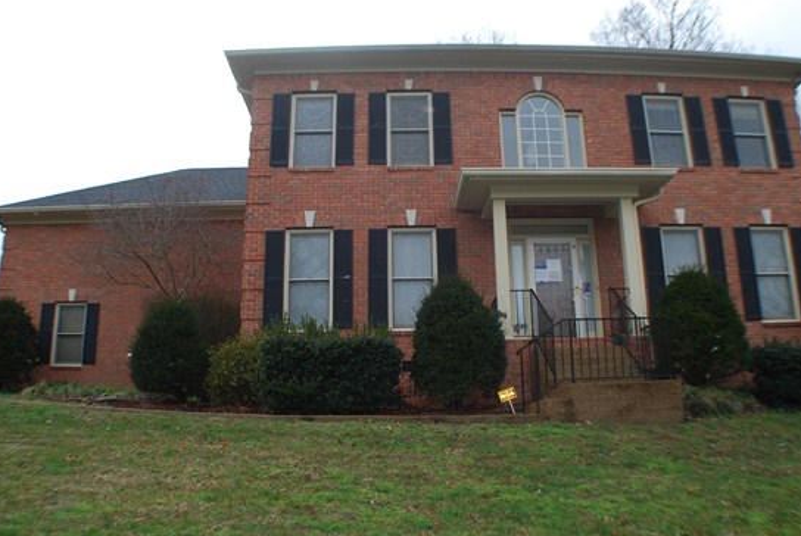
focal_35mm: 41
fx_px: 904
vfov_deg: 33.0
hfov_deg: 47.8
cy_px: 262
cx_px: 411
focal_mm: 23
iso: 100
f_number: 5.6
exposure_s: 1/125
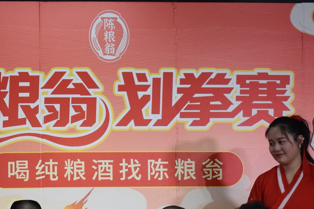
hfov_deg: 19.6
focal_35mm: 104
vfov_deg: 12.9
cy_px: 220
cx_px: 108
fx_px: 908
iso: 3200
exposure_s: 1/500
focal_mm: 31
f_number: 4.2
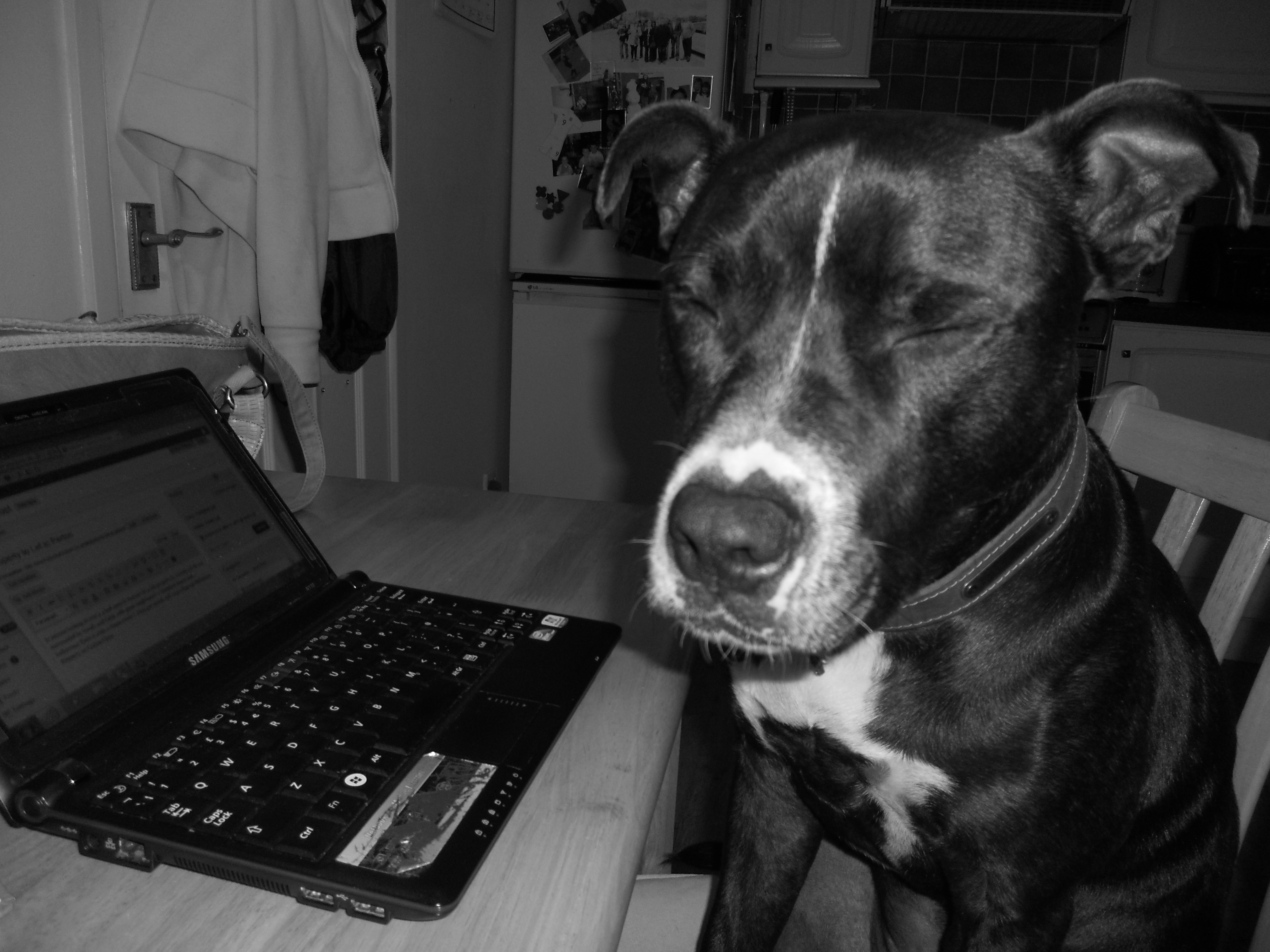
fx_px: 991
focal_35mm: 27
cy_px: 476
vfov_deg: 51.4
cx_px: 635
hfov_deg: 65.3
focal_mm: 4.9
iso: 80
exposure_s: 1/25
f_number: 3.2
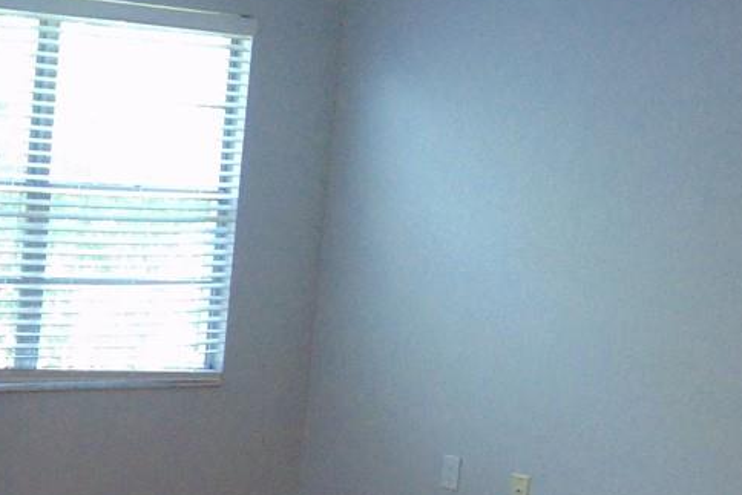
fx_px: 1773
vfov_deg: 15.8
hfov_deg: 21.9
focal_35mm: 86
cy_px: 357
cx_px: -143
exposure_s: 1/30
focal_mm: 4.5
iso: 250
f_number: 3
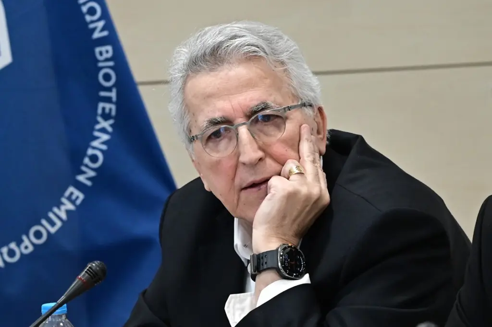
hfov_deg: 11.4
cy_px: 164
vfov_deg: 7.6
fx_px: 2459
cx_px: 246
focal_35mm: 180
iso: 2000
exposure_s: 1/160
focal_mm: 120
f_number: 4
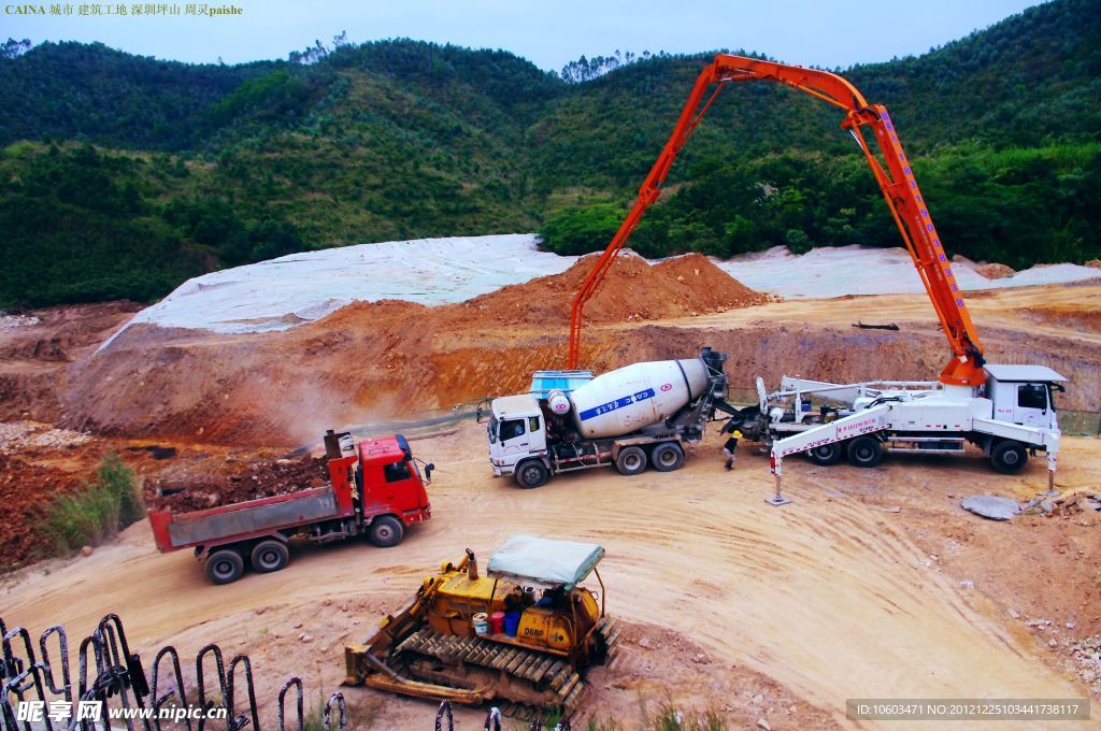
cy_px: 366
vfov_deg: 47.8
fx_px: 825
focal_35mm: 27
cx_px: 550
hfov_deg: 67.4
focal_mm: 18
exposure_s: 1/50
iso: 200
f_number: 8
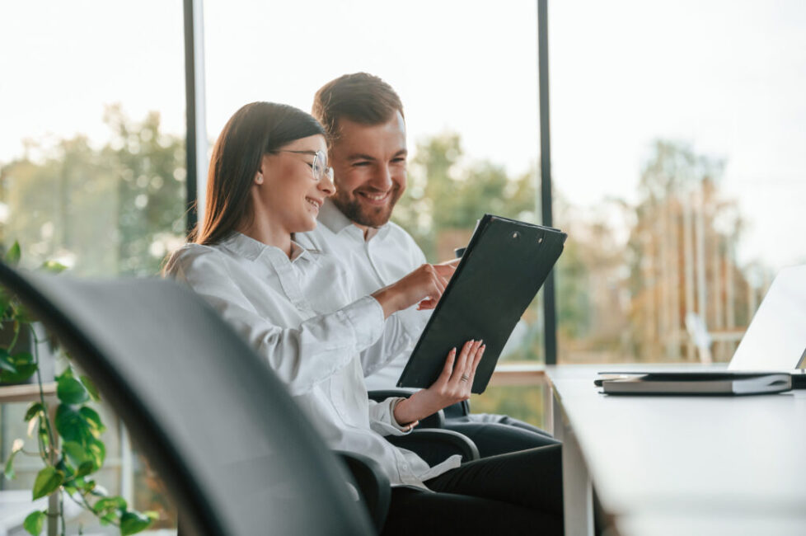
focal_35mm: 70
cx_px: 403
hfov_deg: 28.9
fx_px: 1566
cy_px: 268
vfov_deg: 19.4
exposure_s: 1/400
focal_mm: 70
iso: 500
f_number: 3.2
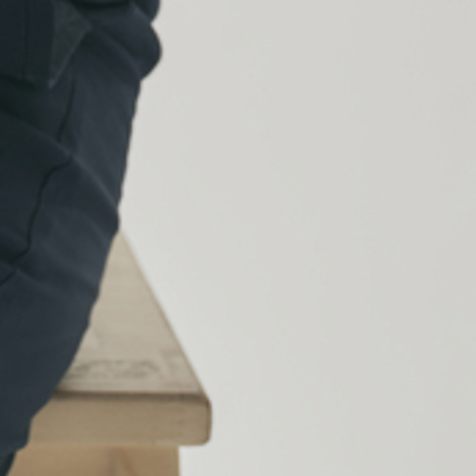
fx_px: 8572
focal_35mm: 551
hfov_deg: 3.1
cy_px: -777
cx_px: -715
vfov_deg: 3.1
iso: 100
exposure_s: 1/125
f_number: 5.6
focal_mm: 100
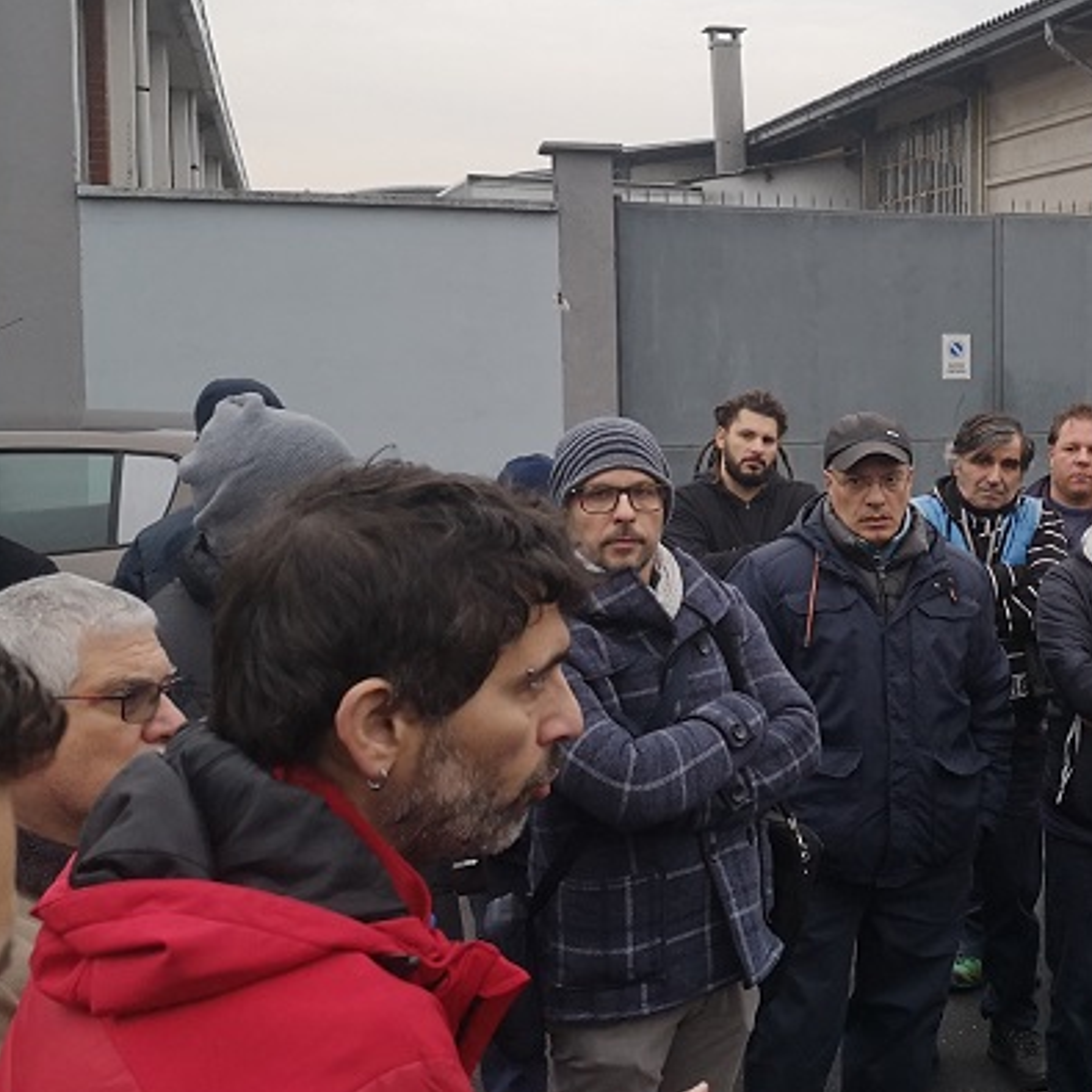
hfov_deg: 32.7
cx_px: 1075
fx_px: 1713
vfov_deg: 35.3
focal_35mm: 48
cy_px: 453
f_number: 1.8
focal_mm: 3.95
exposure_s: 1/100
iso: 64
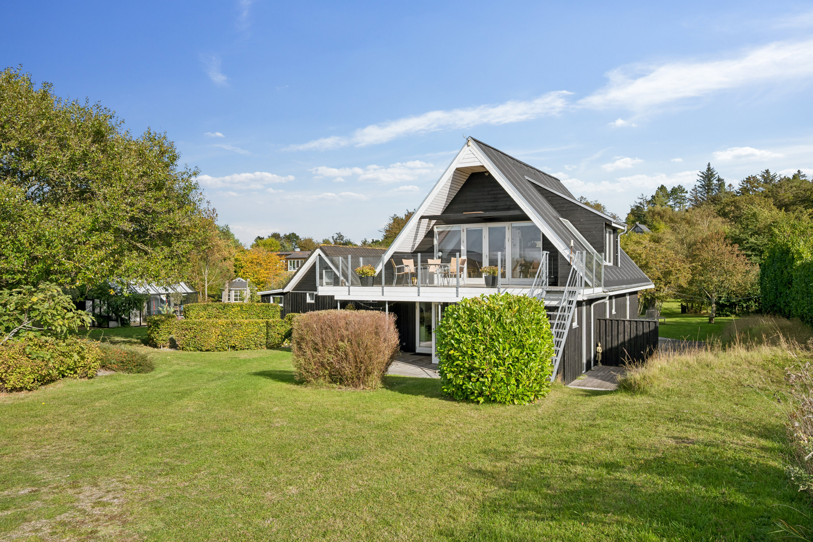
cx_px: 406
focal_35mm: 24
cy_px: 271
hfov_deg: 72.6
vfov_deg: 52.2
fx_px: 553
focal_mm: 24.5
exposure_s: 1/640
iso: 200
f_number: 8
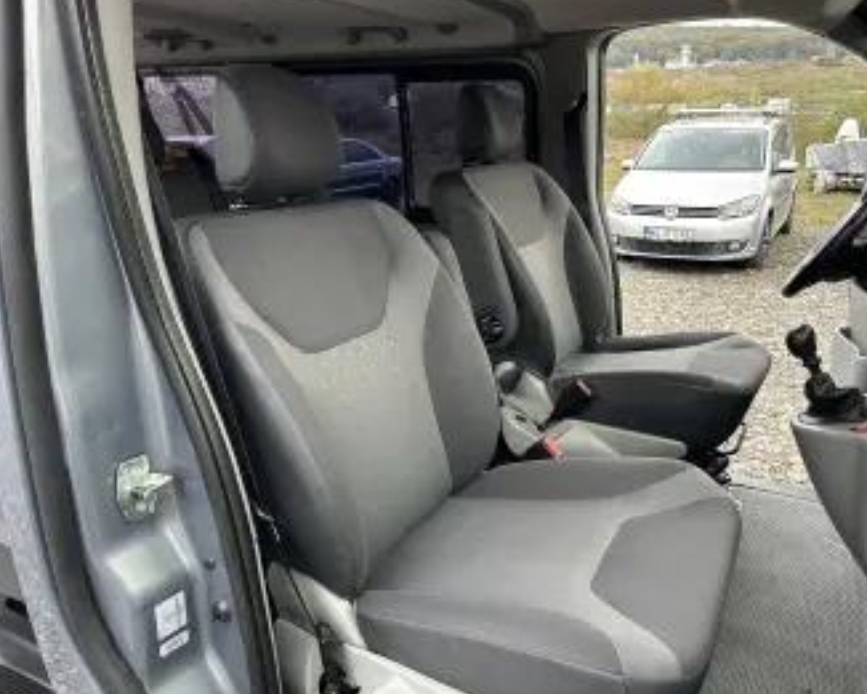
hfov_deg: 62.1
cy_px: 343
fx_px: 719
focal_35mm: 28
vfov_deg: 51.6
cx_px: 473
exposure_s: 1/69
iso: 125
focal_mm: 5.7
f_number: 1.5
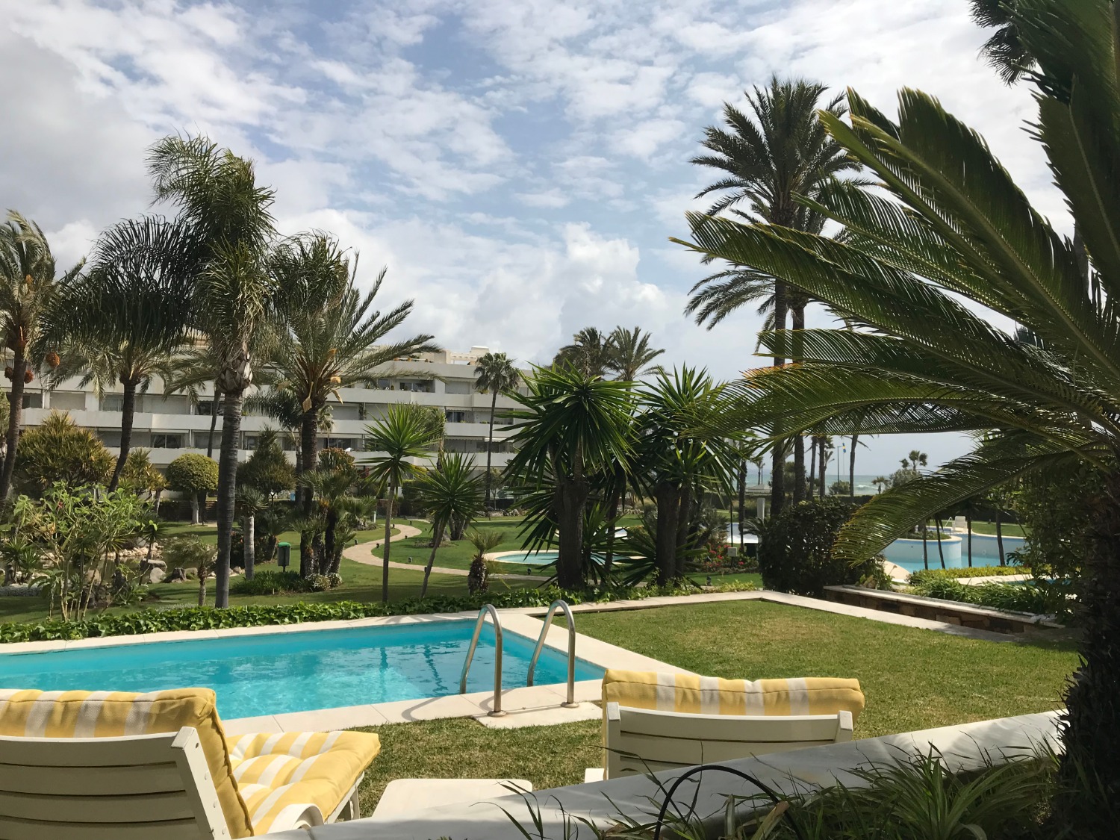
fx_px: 906
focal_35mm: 28
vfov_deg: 49.7
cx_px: 560
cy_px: 420
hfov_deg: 63.4
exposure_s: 1/5319
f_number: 1.8
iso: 20
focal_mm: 3.99
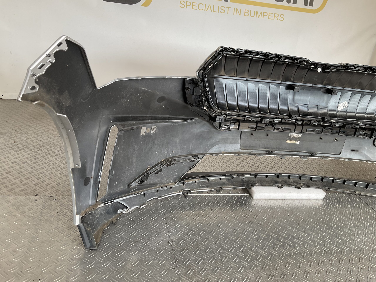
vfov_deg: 48.2
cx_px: 188
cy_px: 141
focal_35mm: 29
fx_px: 315
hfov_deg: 61.7
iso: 16
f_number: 1.8
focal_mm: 3
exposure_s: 1/106
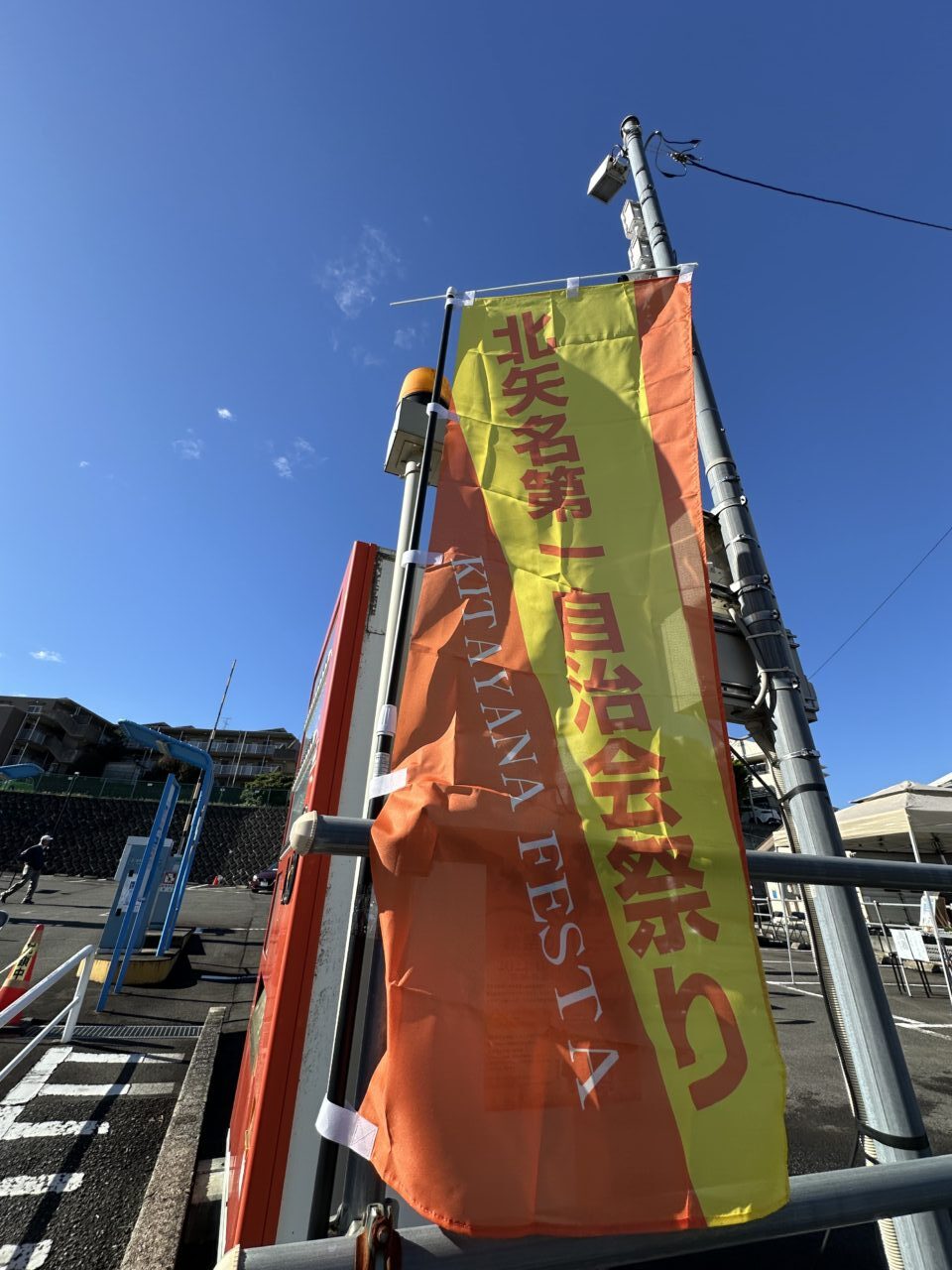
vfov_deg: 102.1
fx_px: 513
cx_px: 476
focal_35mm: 14
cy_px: 635
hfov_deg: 85.7
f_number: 2.2
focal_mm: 2.22
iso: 40
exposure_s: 1/1618
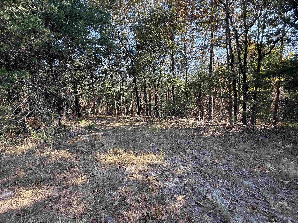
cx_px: 149
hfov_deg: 102.1
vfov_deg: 85.7
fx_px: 121
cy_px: 112
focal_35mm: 14
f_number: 2.2
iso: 64
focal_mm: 2.22
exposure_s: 1/182
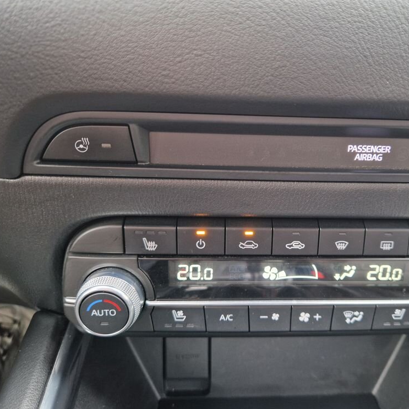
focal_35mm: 28
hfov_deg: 56.6
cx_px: 257
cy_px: 209
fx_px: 374
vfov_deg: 57.3
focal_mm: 5.4
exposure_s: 1/35
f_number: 1.8
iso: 500
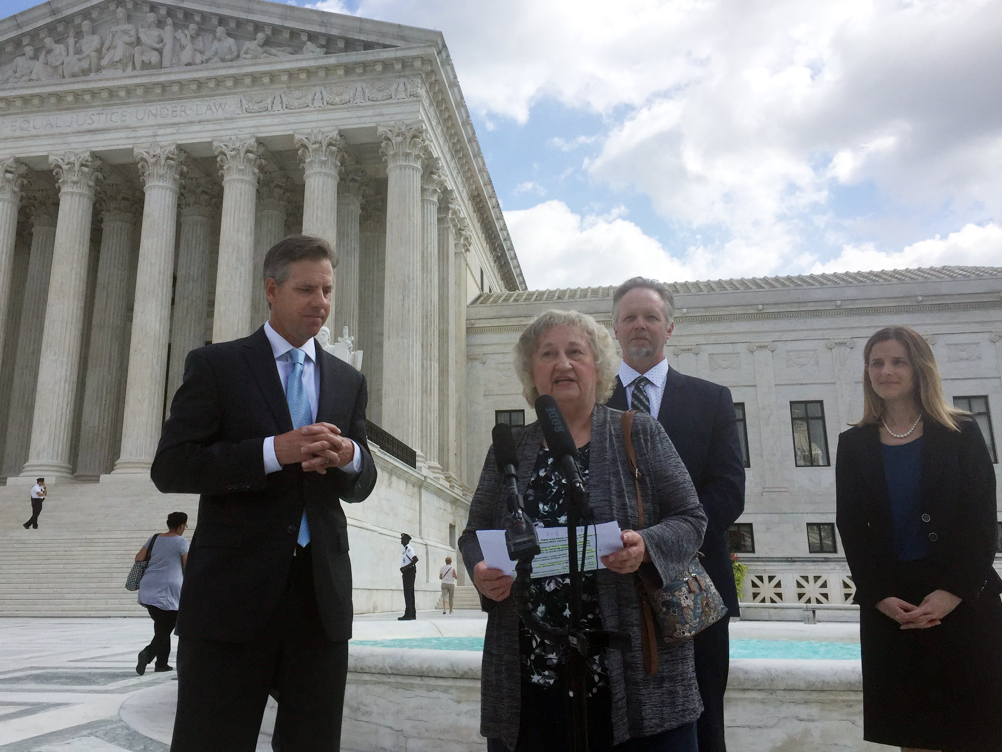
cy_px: 328
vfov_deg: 42.9
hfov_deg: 55.2
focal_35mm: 33
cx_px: 434
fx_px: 955
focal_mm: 4.15
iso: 32
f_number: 2.2
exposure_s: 1/2639
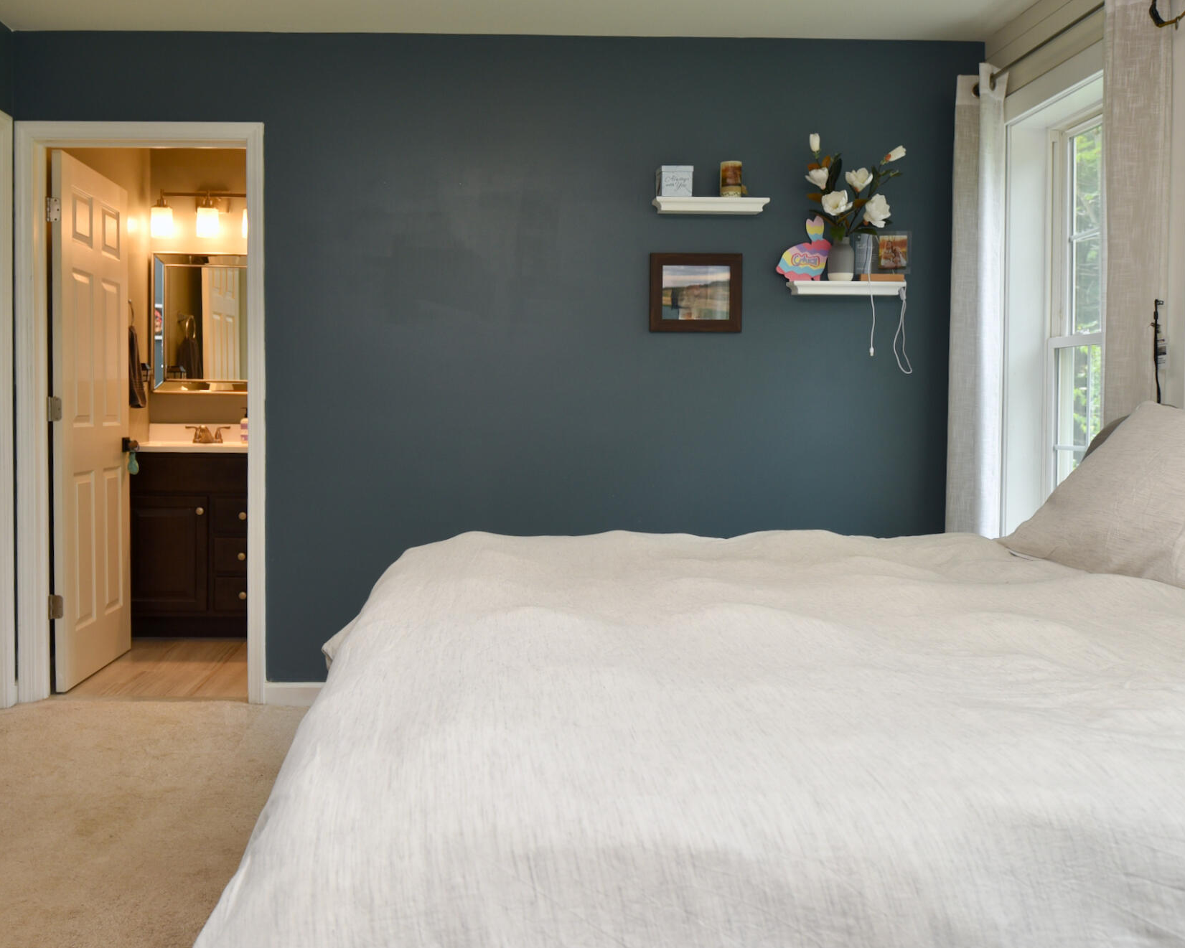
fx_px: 1017
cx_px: 484
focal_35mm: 29
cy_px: 442
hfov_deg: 60.0
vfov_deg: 49.9
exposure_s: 1/60
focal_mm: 17
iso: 250
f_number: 5
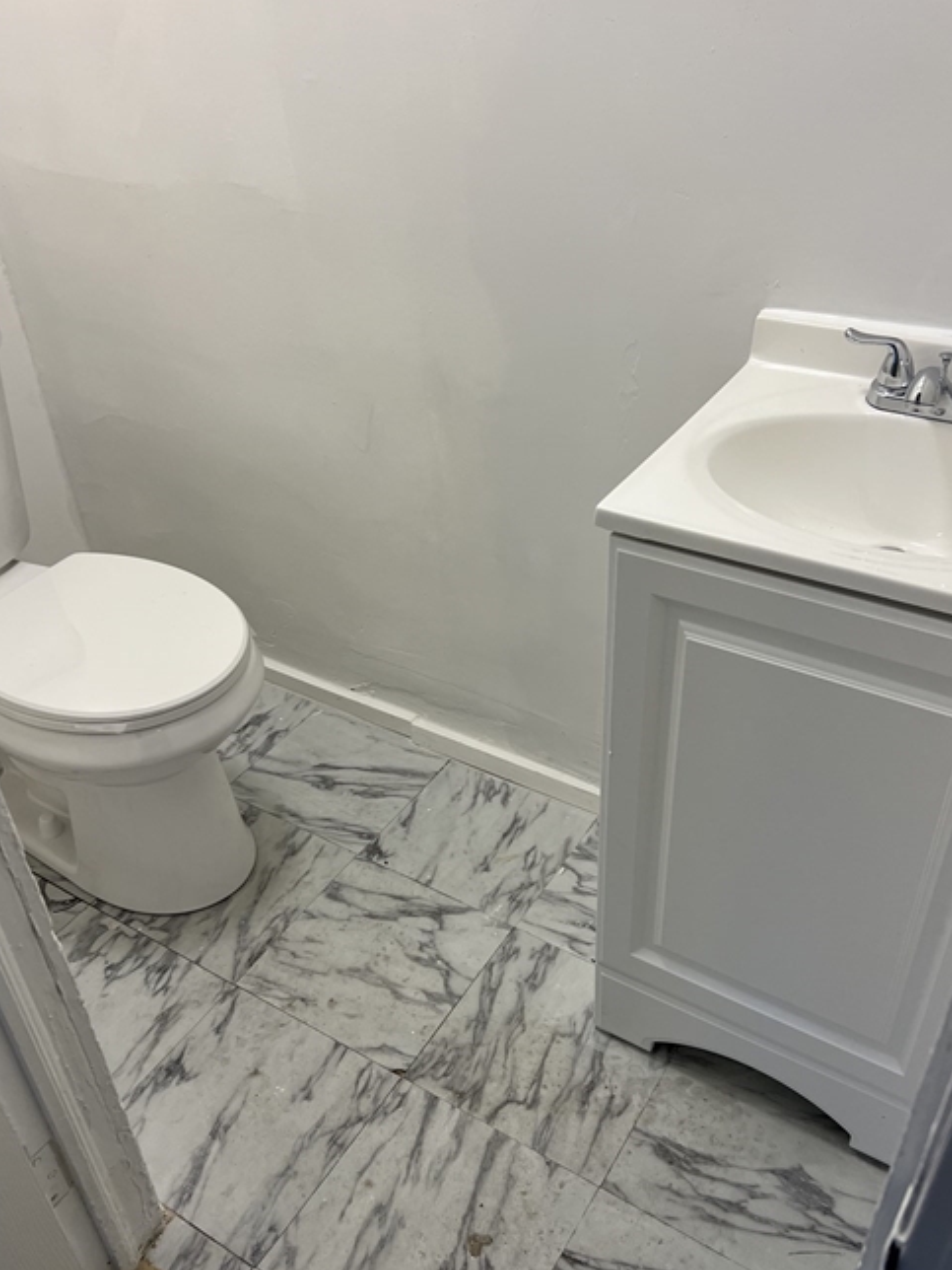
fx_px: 1137
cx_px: 483
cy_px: 708
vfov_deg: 58.2
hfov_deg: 45.4
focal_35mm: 31
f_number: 1.5
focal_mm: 5.7
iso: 100
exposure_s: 1/120
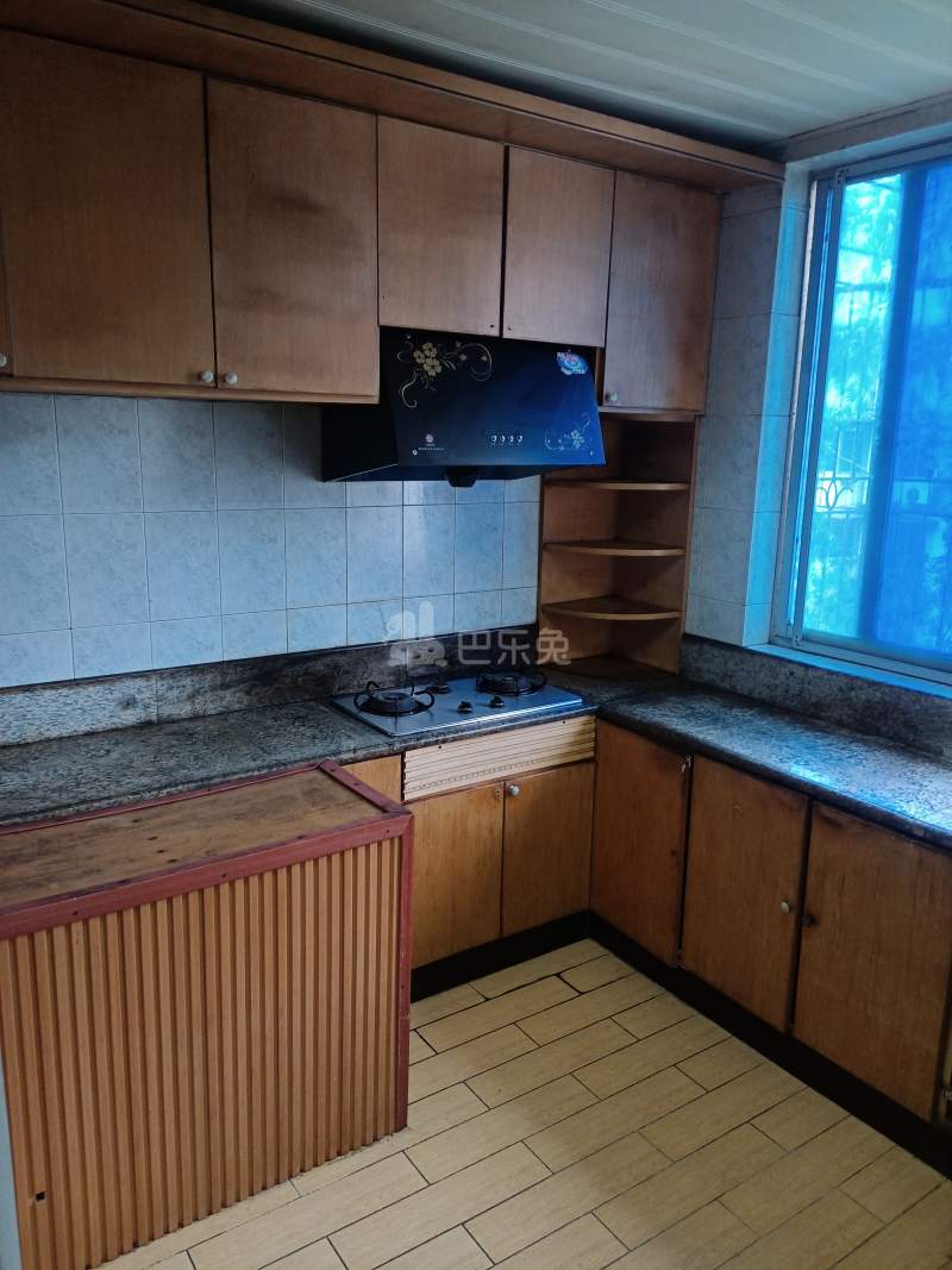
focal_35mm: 26
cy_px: 635
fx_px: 954
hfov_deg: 53.1
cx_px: 476
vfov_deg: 67.3
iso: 219
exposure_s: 1/33.3
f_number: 1.8
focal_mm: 4.77
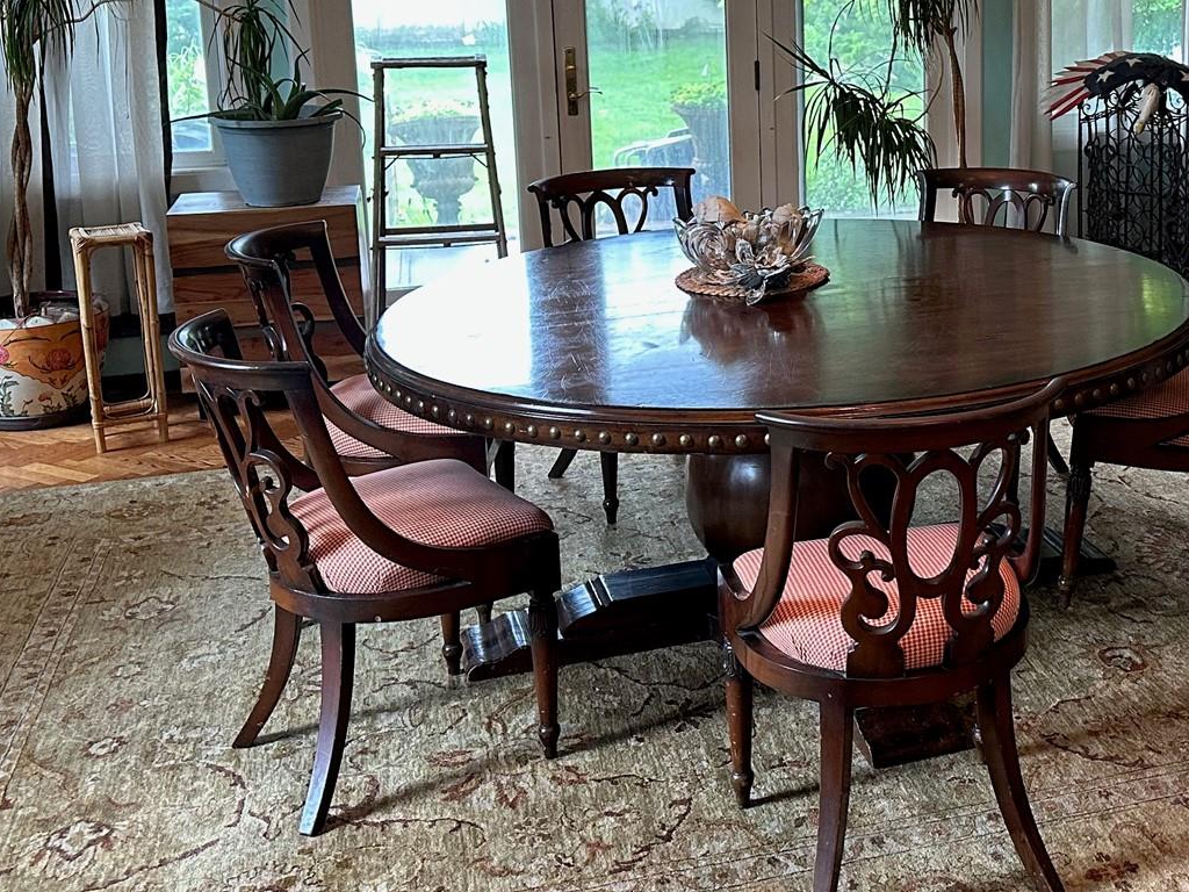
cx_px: 939
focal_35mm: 48
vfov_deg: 29.8
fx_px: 1649
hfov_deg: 38.3
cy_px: 222
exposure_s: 1/60
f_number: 1.78
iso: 250
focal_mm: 6.86
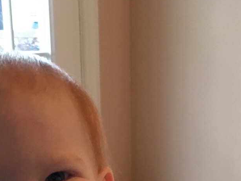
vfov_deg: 14.6
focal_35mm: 94
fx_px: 655
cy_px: 276
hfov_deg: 20.8
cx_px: 138
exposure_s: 1/30
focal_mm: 4.15
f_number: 2.2
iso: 160
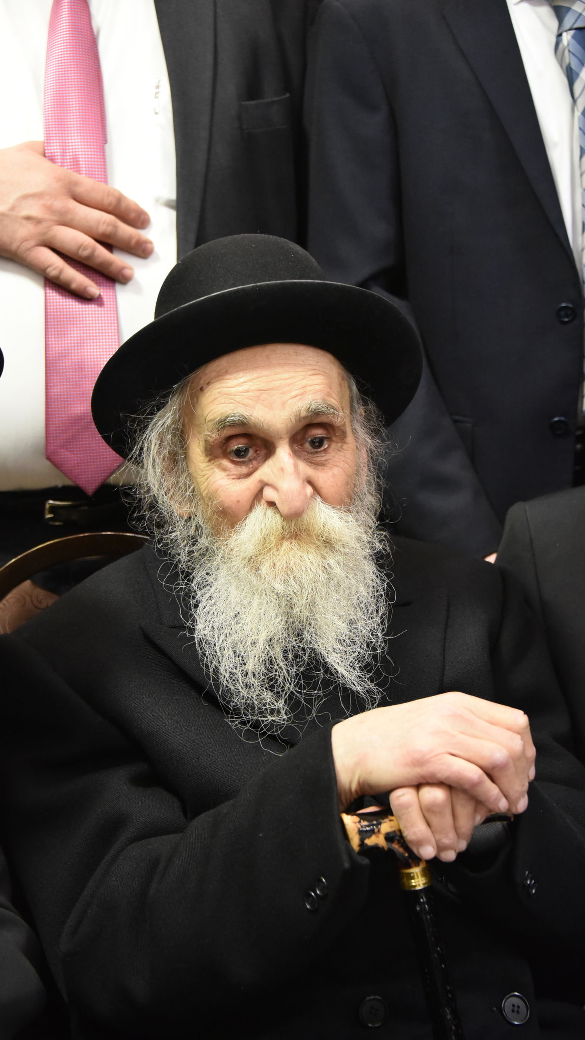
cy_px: 523
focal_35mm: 76
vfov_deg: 27.9
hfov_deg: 15.9
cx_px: 275
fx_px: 2096
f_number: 5
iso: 6400
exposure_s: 1/40
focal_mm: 72
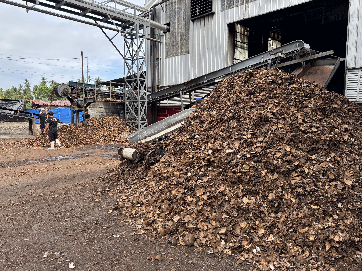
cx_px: 181
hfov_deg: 71.6
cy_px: 136
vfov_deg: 56.8
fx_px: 251
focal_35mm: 24
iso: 80
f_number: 1.78
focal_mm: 6.76
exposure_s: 1/1042
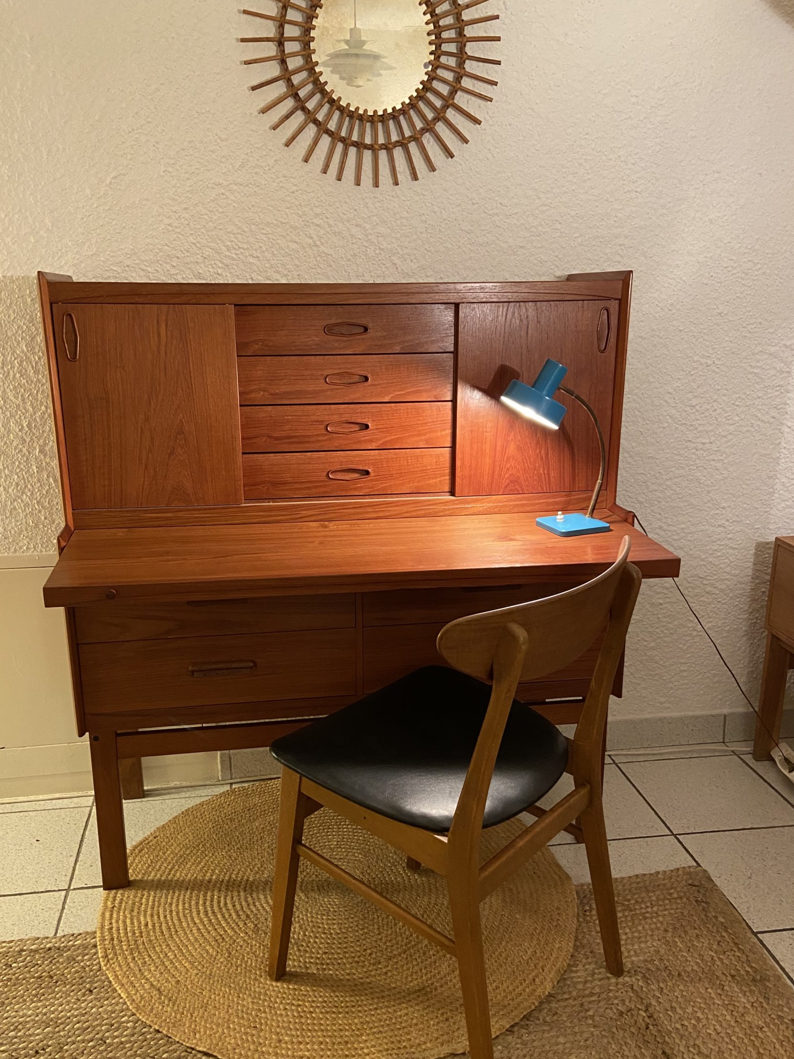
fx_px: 918
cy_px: 576
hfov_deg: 46.7
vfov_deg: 59.9
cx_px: 360
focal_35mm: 30
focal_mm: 4.25
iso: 500
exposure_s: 1/50
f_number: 1.8
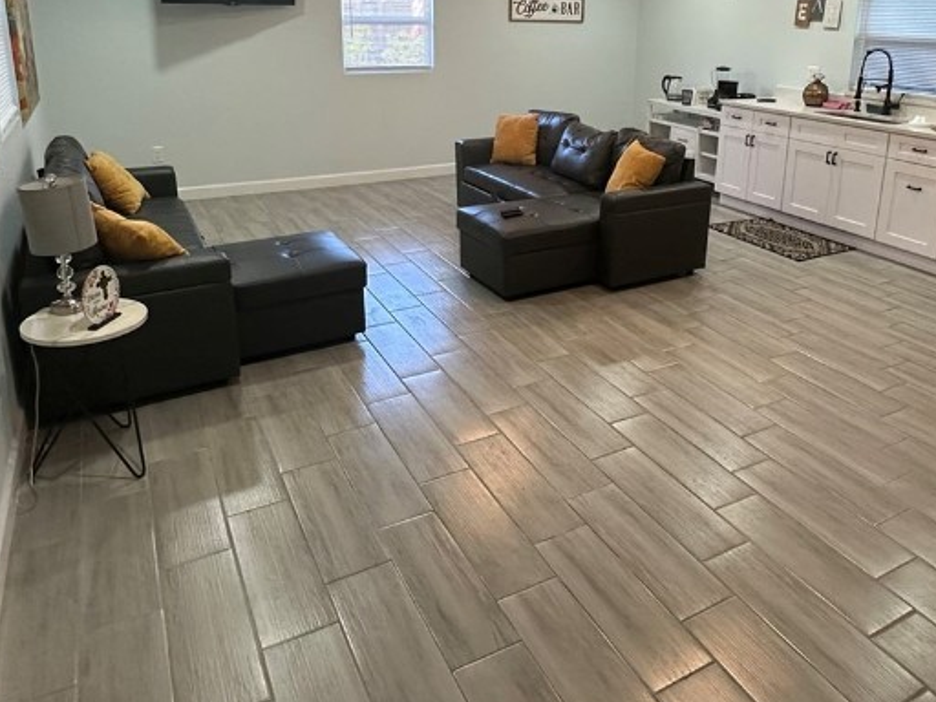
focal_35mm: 28
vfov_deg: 48.3
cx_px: 534
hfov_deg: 63.2
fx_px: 757
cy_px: 196
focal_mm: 2.22
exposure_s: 1/120
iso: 250
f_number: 2.2
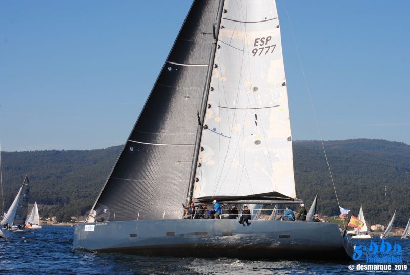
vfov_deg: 16.6
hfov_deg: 24.6
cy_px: 138
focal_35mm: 82
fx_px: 942
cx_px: 205
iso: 100
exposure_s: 1/320
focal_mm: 55
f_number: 9
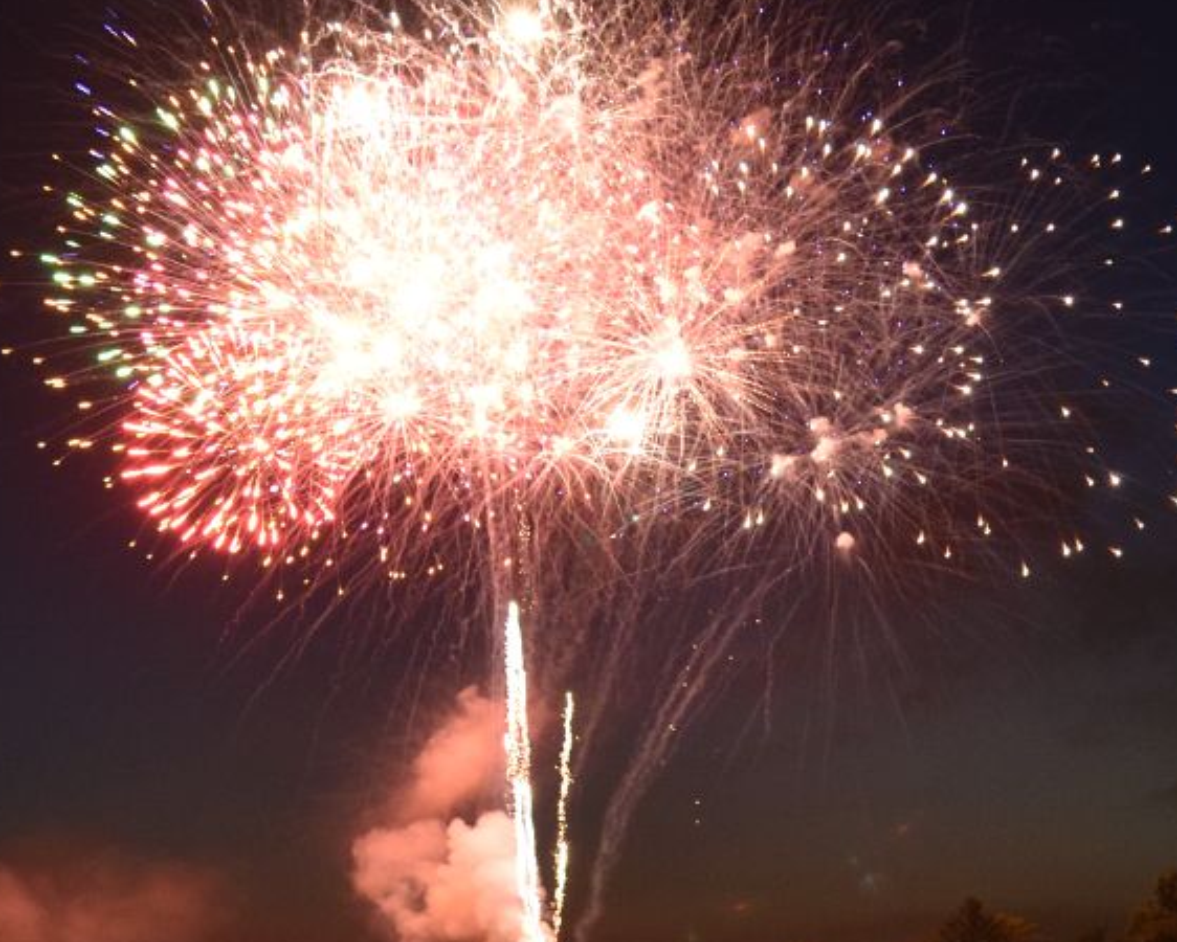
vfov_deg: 14.5
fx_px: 3694
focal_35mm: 106
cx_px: 605
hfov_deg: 18.1
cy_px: 478
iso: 1800
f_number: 4
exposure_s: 1/30
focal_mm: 31
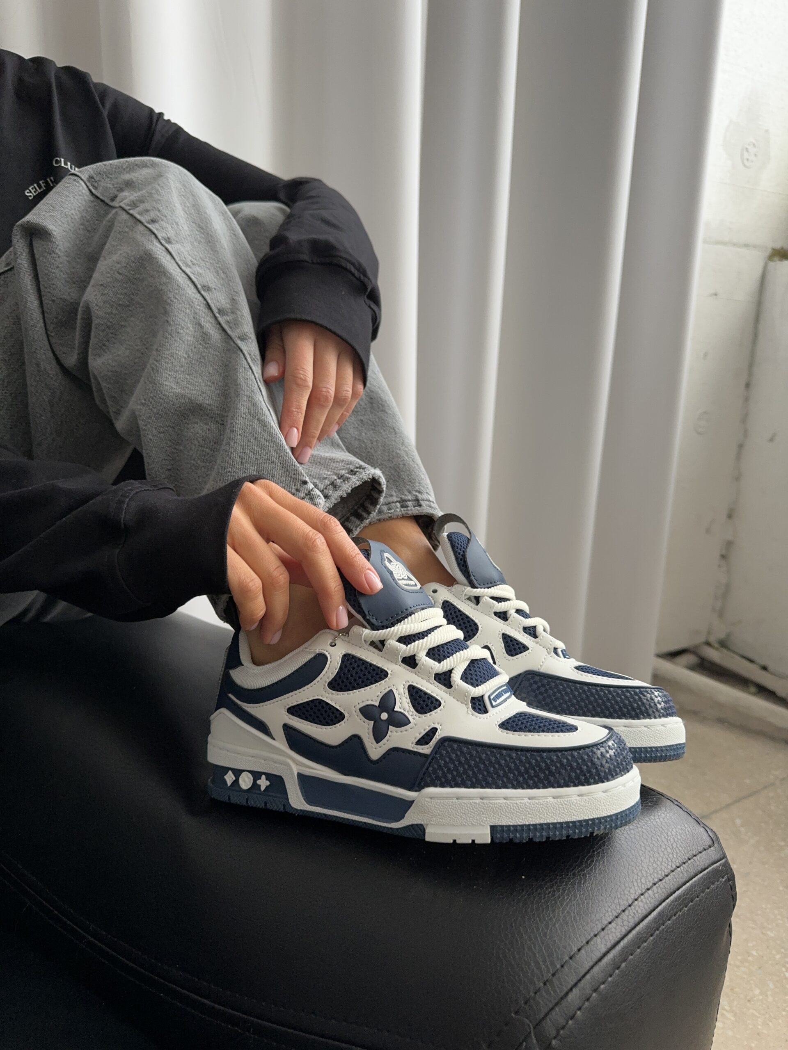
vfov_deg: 71.6
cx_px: 394
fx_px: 728
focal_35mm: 24
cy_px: 525
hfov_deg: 56.8
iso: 250
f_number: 1.78
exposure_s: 1/60
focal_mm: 6.76
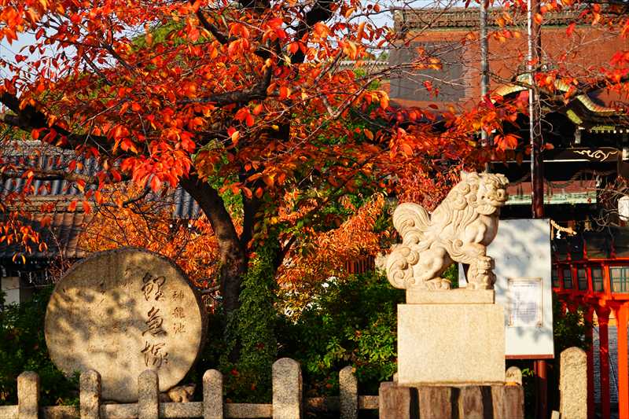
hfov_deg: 16.3
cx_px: 314
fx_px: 2201
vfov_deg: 10.9
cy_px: 210
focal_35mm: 126
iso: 100
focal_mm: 126
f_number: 6.3
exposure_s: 1/160
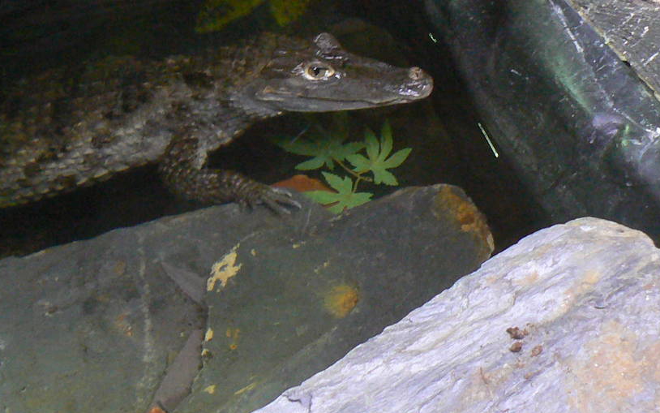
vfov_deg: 17.3
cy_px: 136
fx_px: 1349
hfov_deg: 27.1
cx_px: 162
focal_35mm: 75
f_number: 2.8
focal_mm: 6
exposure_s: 1/4
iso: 200
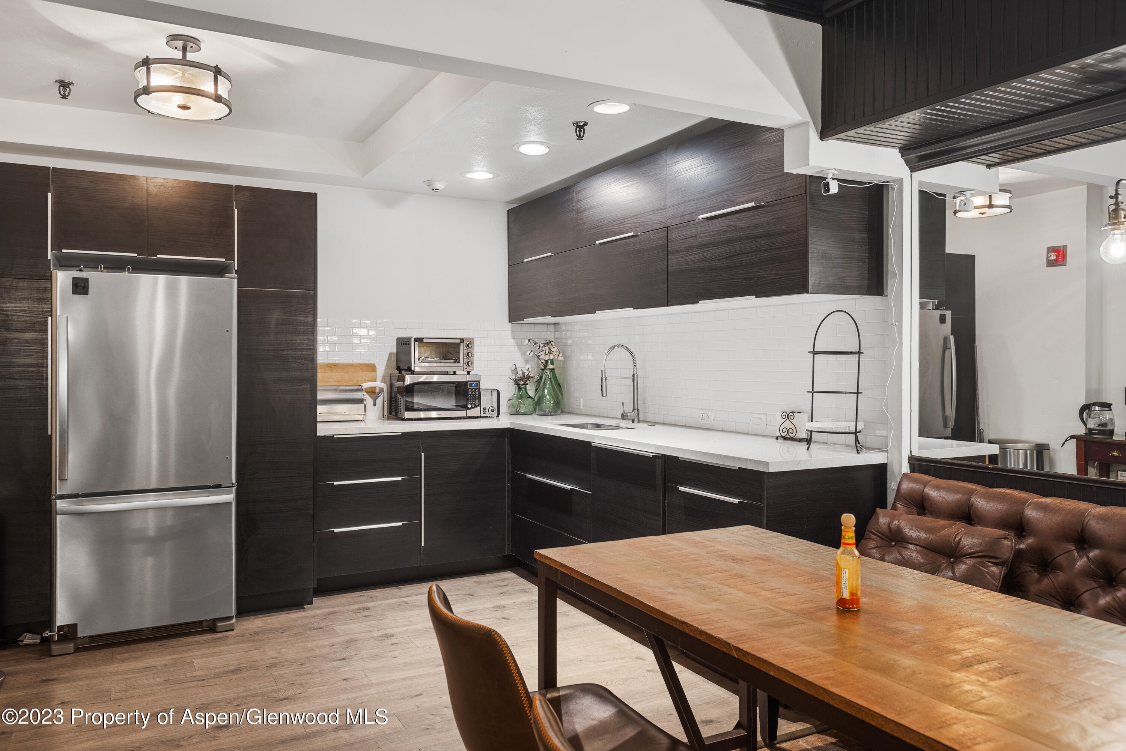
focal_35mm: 26
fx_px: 813
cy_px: 376
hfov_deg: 69.4
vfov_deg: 49.6
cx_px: 563
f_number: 7.1
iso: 400
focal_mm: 26
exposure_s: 1/2
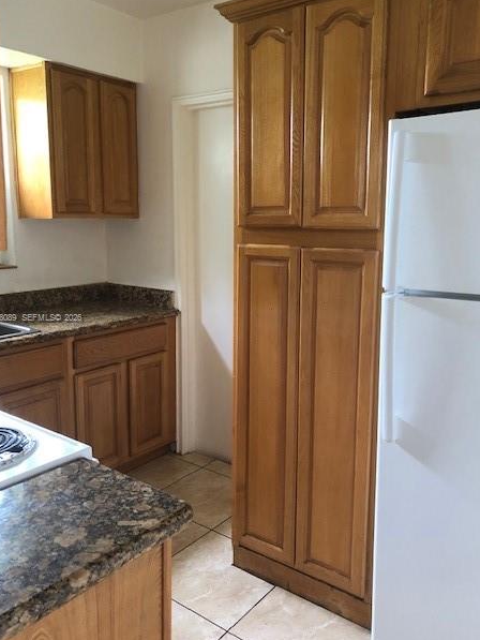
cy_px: 318
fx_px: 554
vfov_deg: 60.0
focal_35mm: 30
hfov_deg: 46.8
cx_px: 232
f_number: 1.8
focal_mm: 4
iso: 100
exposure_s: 1/11
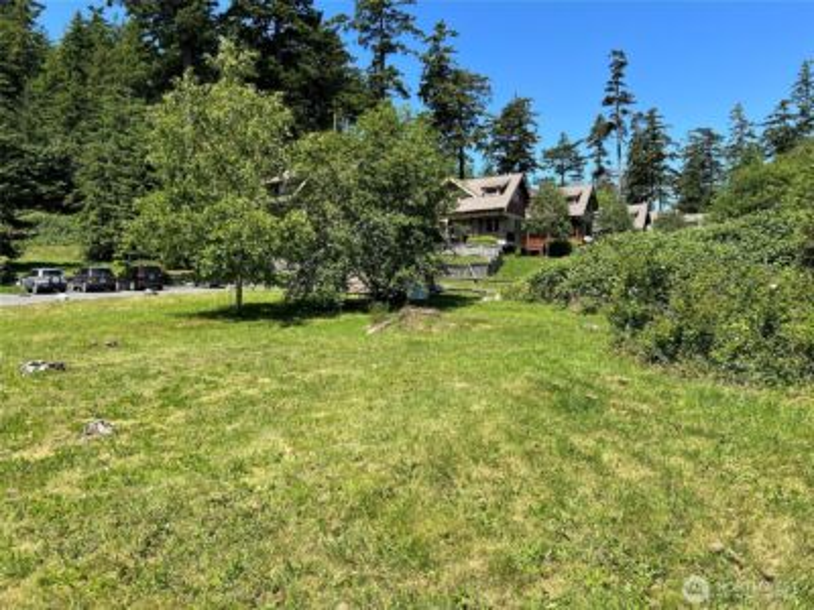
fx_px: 611
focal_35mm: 26
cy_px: 305
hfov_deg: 67.3
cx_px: 407
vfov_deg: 53.1
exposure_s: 1/2299
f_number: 1.5
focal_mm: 5.7
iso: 50
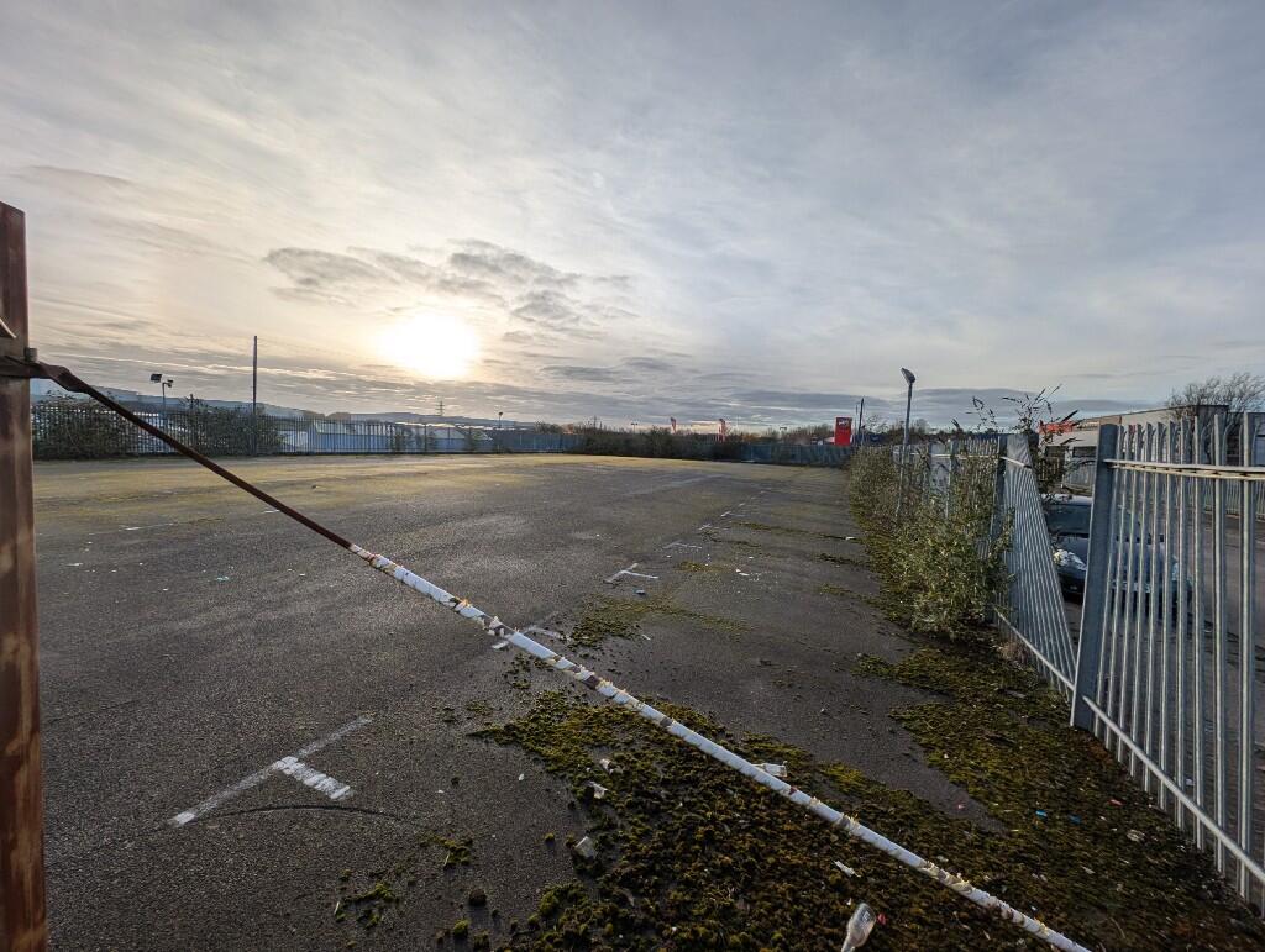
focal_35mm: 12
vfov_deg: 94.6
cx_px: 632
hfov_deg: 110.5
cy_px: 476
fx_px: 439
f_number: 1.95
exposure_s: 1/2825
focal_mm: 2.23
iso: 39
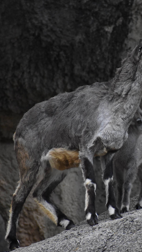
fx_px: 5147
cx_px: 138
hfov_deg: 1.6
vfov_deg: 2.8
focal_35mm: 769
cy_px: 126
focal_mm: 300
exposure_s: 1/2000
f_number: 6.3
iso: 3200
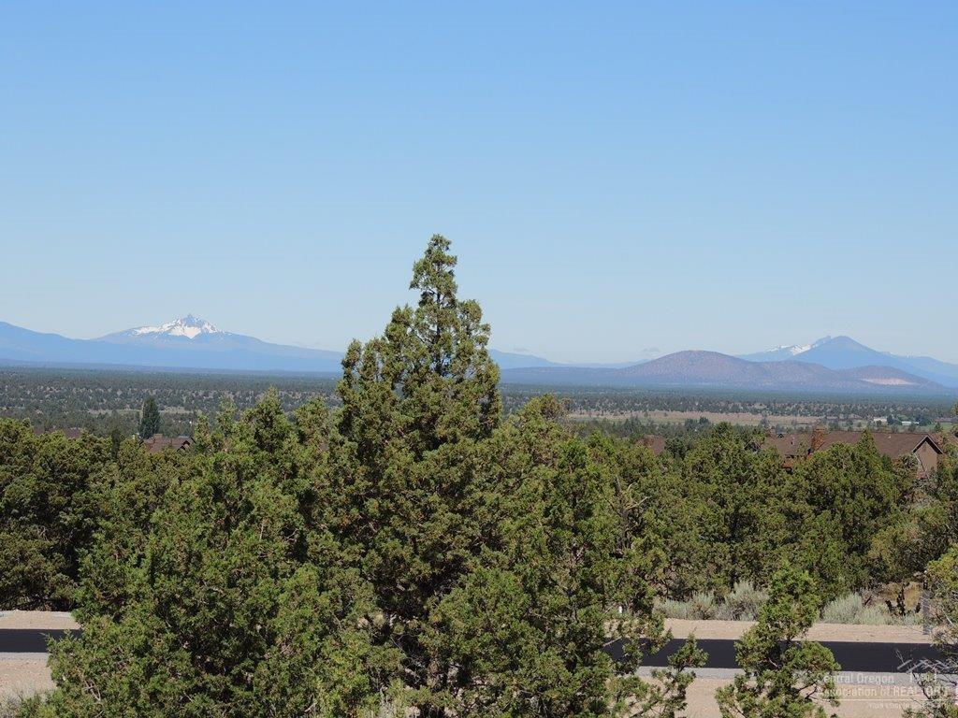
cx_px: 479
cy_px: 359
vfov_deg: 14.1
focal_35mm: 105
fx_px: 2906
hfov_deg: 18.7
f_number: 4.2
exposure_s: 1/1000
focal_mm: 18.7
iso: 100
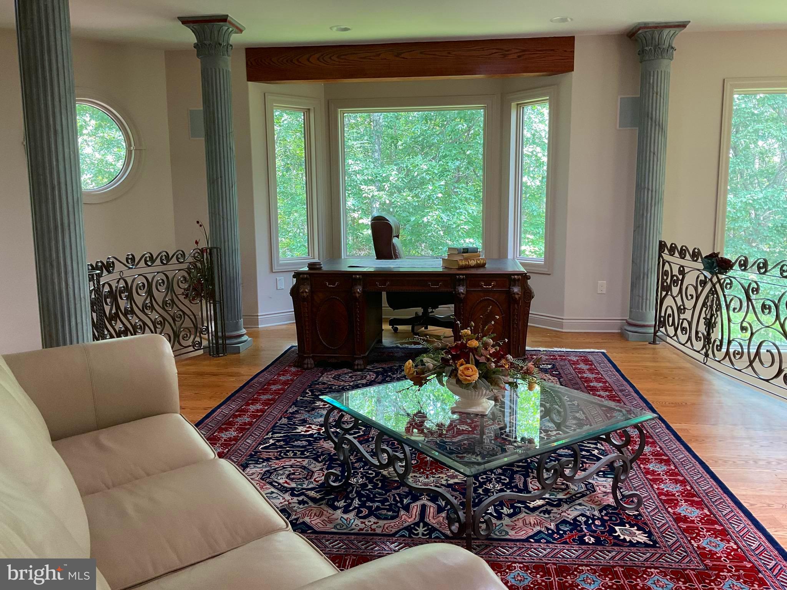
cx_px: 394
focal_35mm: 29
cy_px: 295
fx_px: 659
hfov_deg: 61.7
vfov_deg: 48.2
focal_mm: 3
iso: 80
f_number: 1.8
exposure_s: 1/60
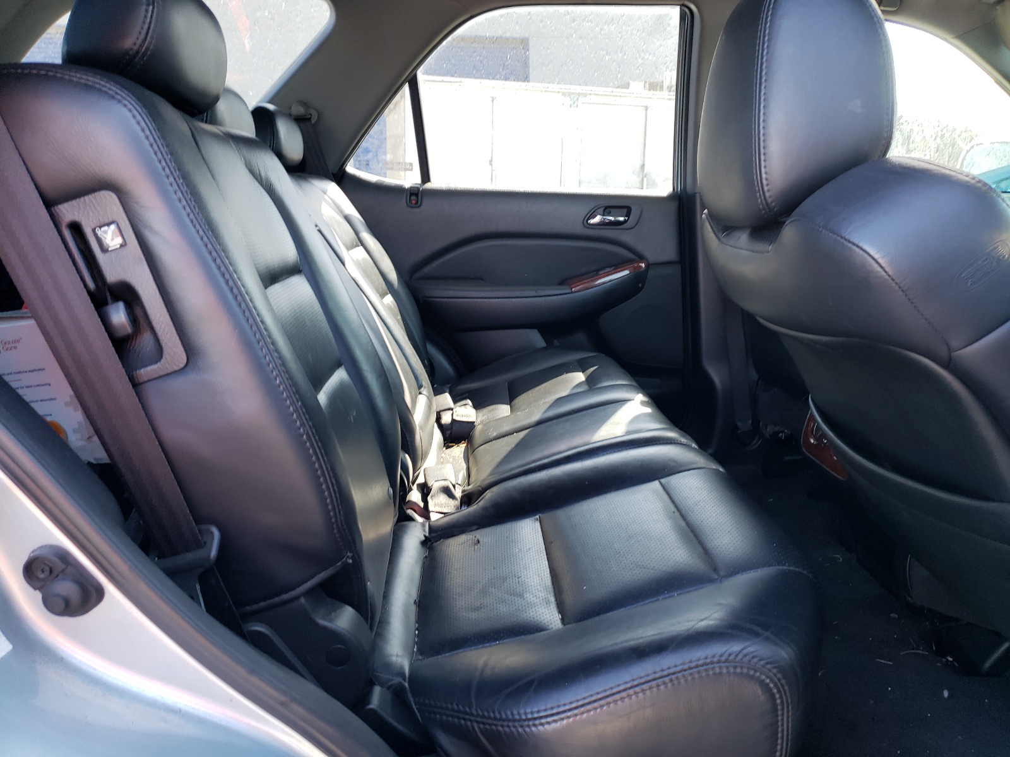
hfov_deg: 67.3
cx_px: 505
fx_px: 759
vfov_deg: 53.1
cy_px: 378
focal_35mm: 26
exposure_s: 1/120
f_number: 1.5
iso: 62
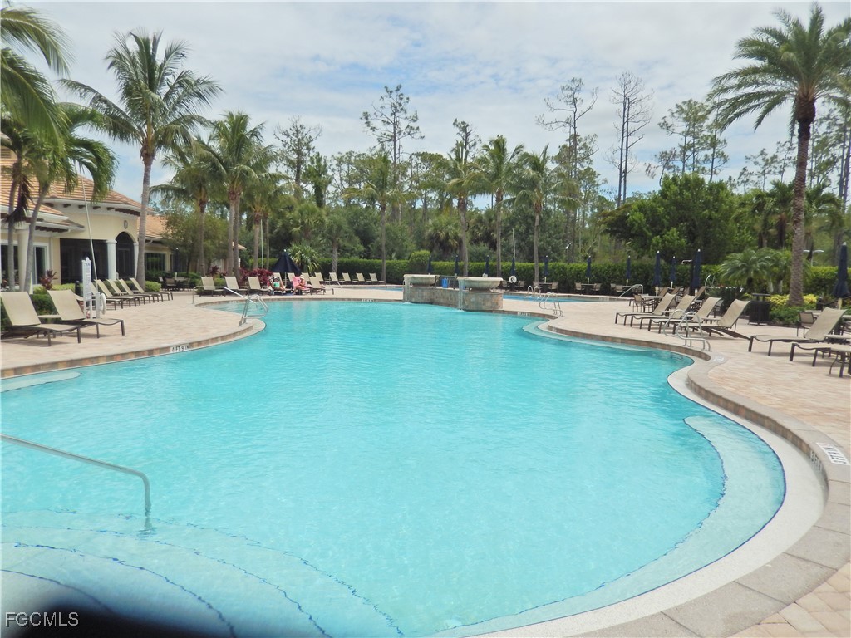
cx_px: 426
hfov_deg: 69.4
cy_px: 319
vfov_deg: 54.9
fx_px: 615
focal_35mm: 25
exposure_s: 1/800
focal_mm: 4.5
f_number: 6.8
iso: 125
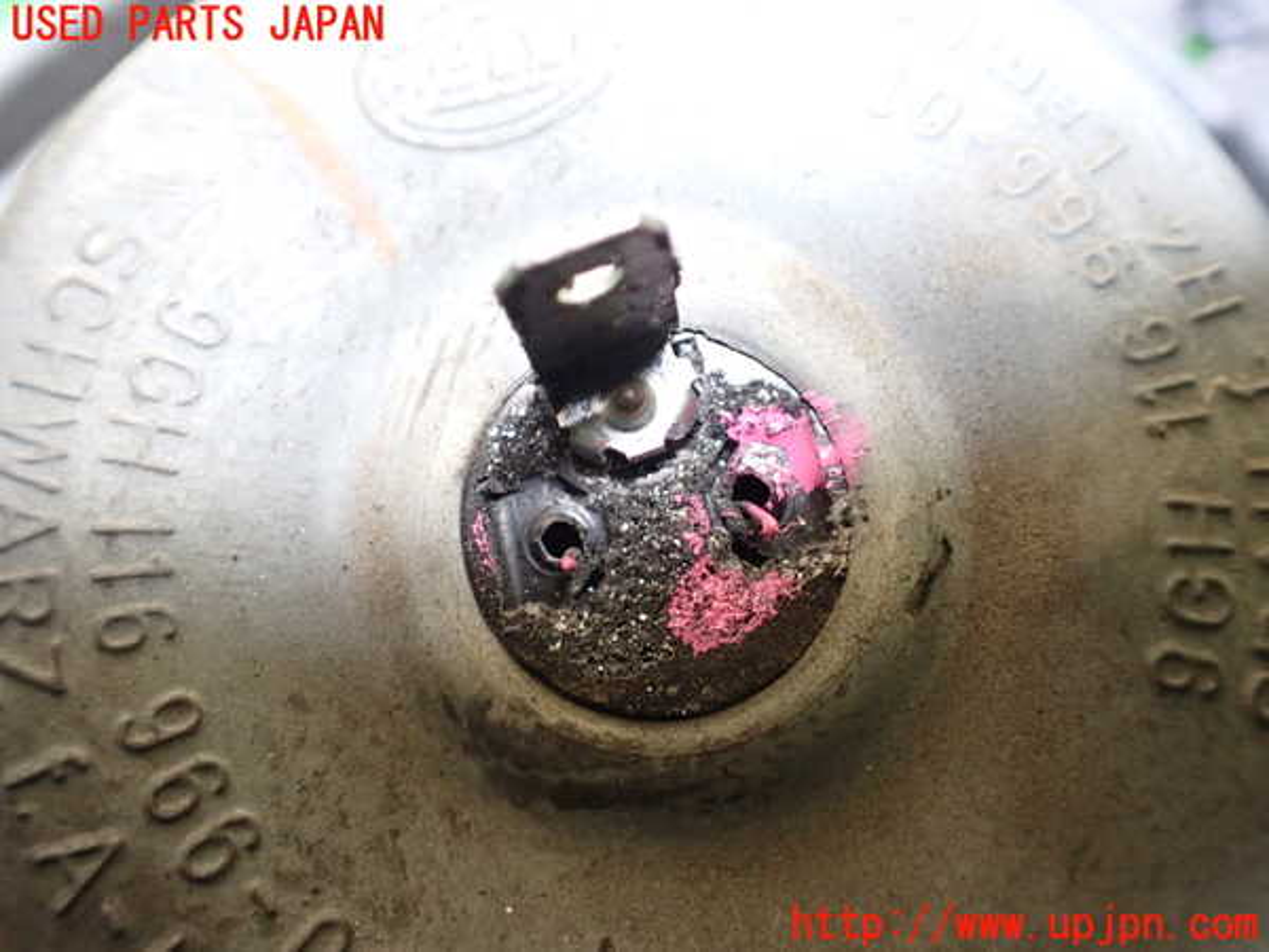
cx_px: 634
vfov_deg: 46.8
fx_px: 1100
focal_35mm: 30
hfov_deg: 60.0
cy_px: 476
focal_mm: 5.4
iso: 800
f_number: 2.3
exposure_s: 1/30
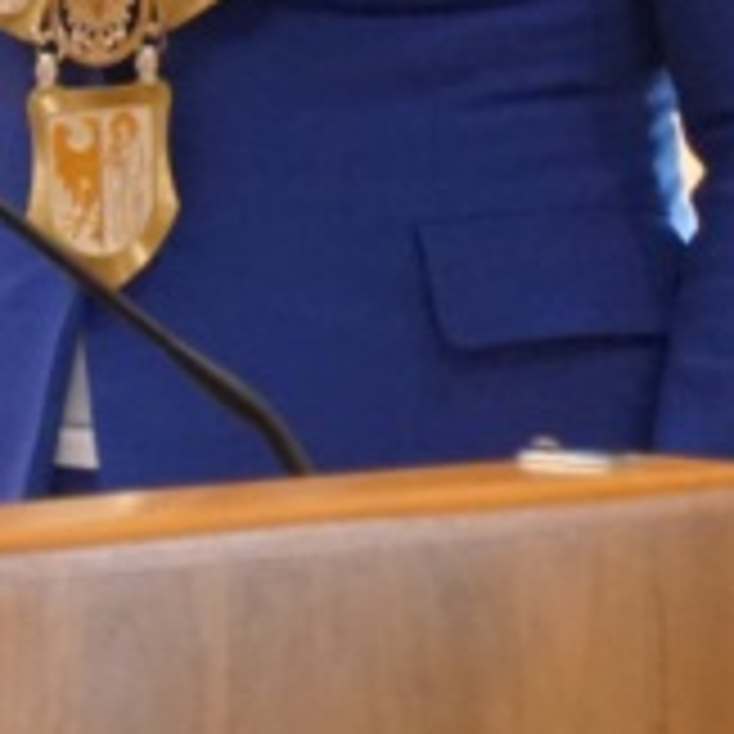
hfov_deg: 3.0
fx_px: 14097
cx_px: -1027
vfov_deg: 3.0
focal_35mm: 588
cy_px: -254
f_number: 5.6
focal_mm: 75
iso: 3200
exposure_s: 1/125
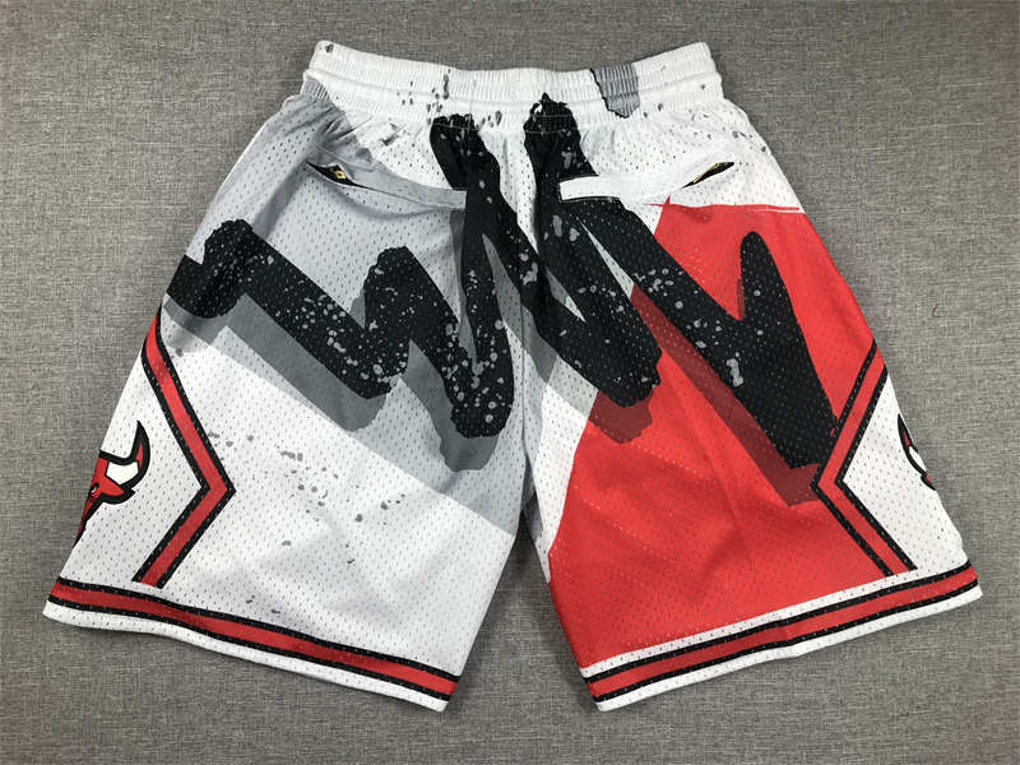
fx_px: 825
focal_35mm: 28
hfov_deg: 63.4
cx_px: 510
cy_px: 382
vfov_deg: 49.7
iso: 25
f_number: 1.8
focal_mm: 3.99
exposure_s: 1/100
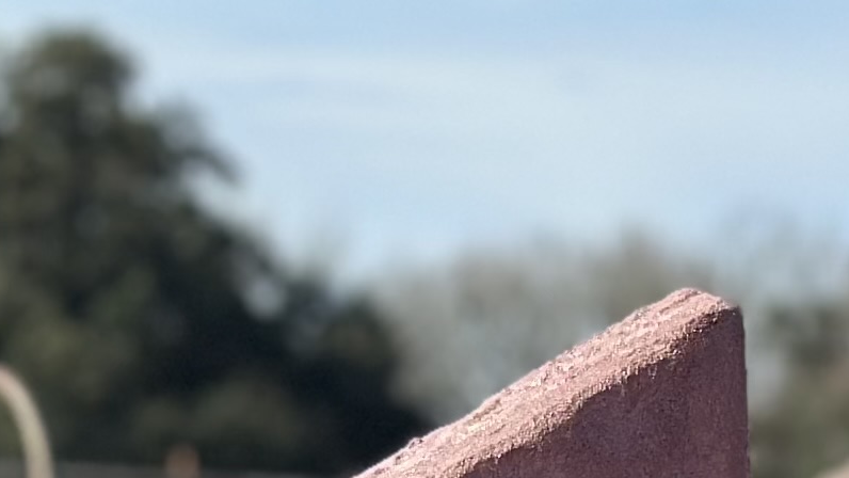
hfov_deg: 8.1
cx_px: 861
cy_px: 1425
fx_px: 5967
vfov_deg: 4.4
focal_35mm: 265
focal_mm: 6.86
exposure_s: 1/2597
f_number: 1.78
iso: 80
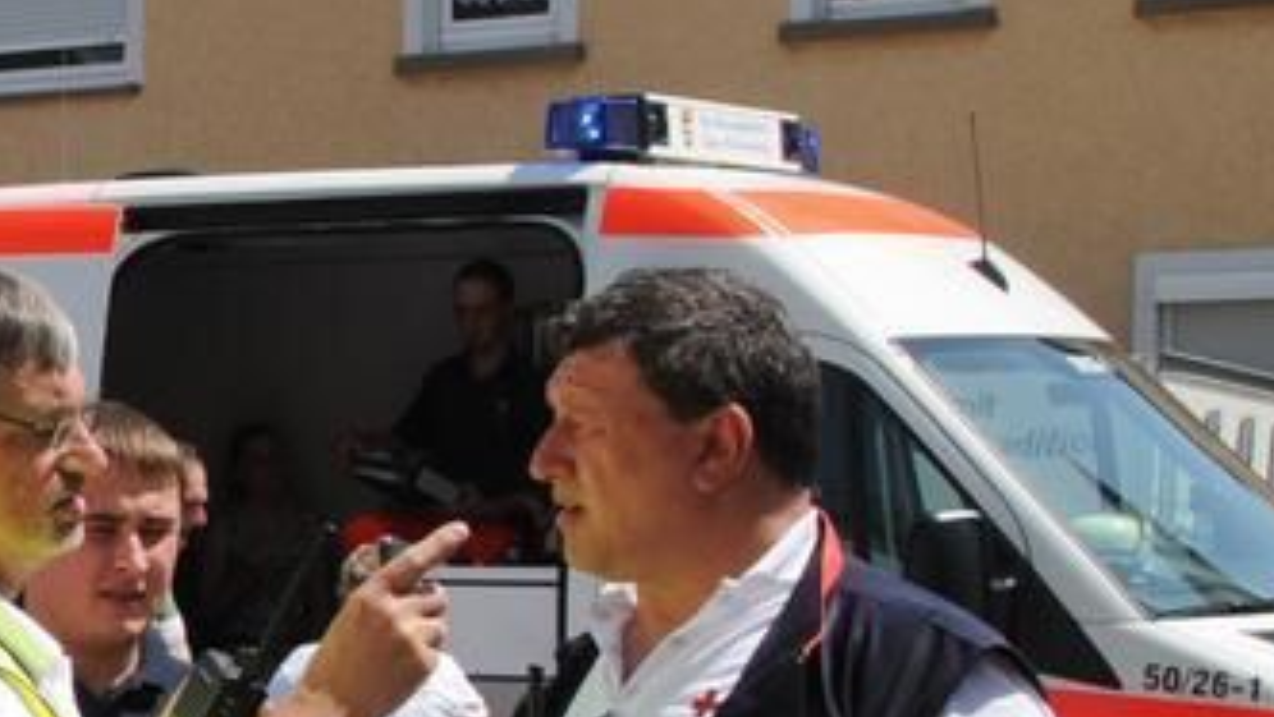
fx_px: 4156
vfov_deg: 9.8
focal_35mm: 123
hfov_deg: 16.3
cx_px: -453
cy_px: 617
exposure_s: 1/640
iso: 500
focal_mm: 26
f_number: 13
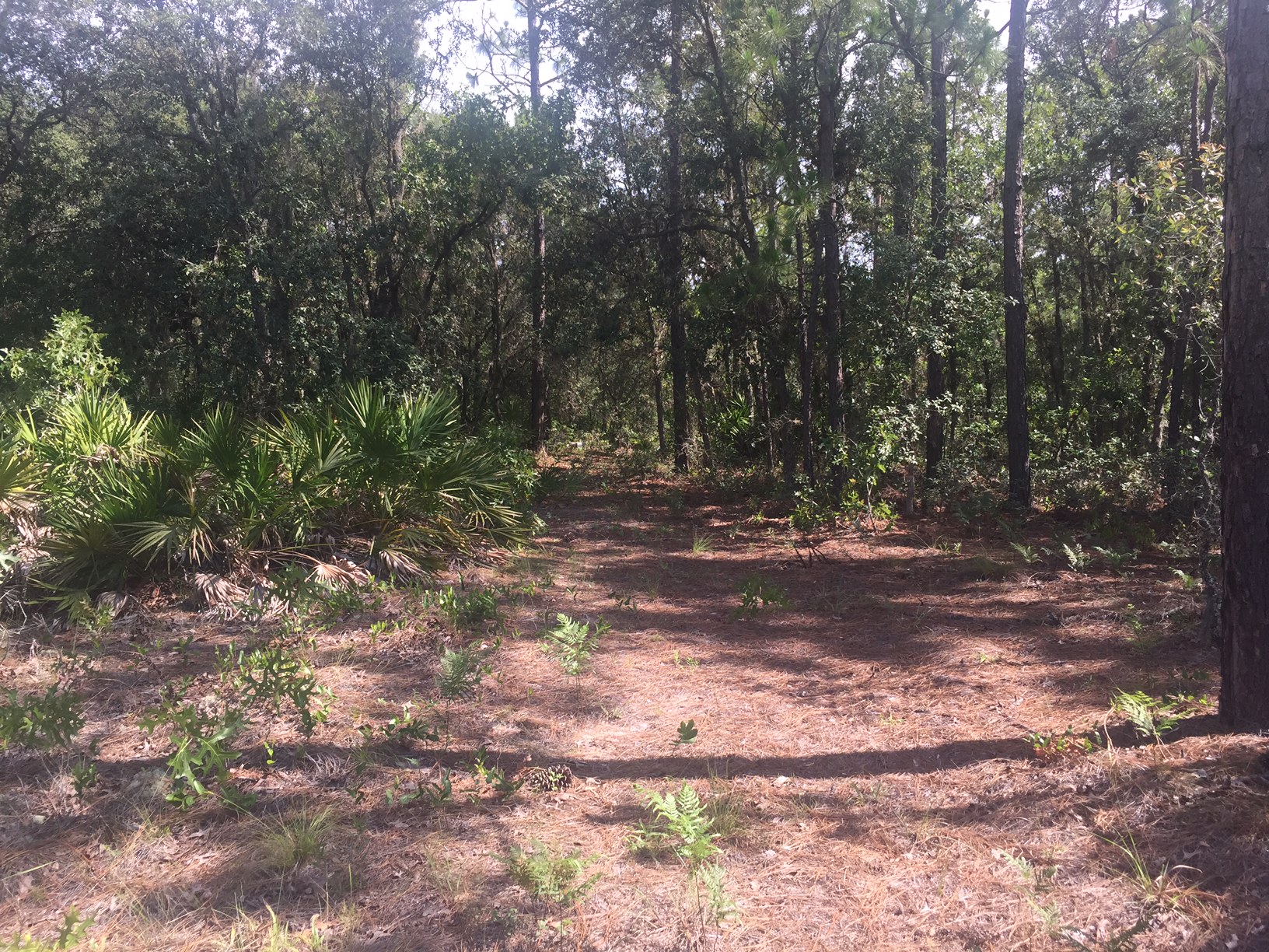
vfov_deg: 48.2
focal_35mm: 29
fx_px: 1063
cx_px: 634
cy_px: 476
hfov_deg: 61.7
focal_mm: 4.15
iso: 32
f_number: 2.2
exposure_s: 1/476
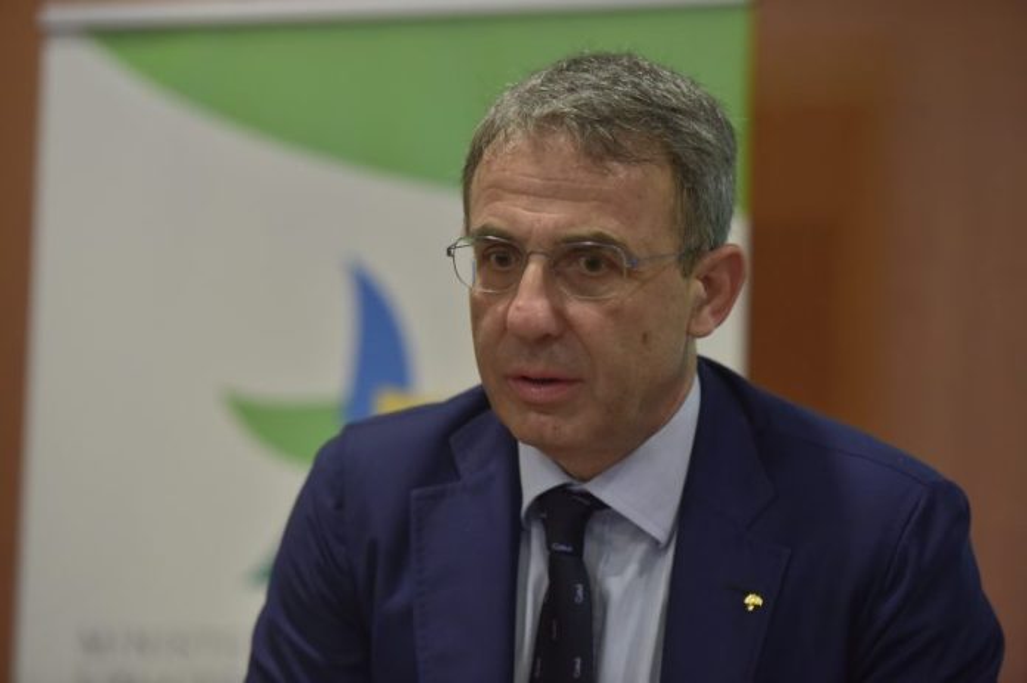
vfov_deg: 10.1
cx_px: 514
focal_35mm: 135
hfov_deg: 15.2
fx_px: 3848
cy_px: 342
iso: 4000
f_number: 3.5
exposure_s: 1/160
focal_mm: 135
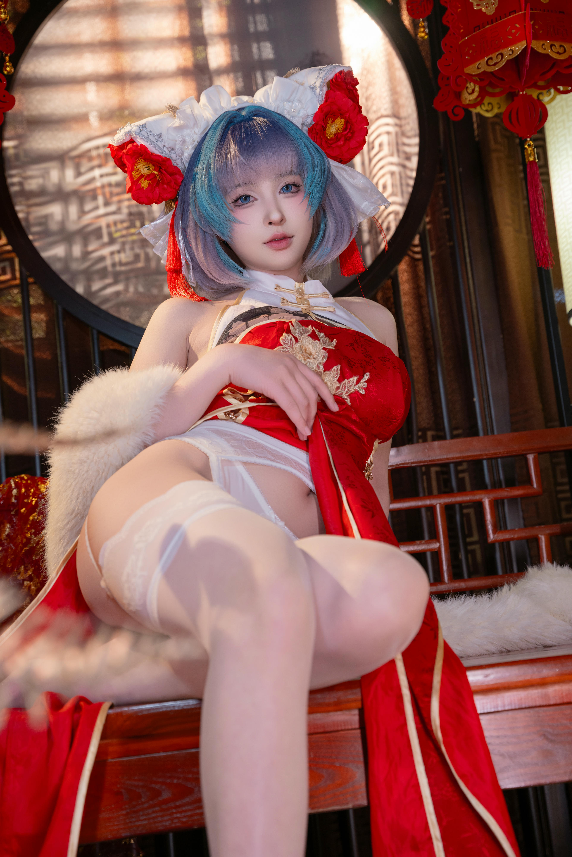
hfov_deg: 24.4
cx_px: 286
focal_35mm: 56
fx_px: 1322
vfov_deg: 35.9
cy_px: 428
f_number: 4
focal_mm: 55.5
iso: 500
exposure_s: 1/60
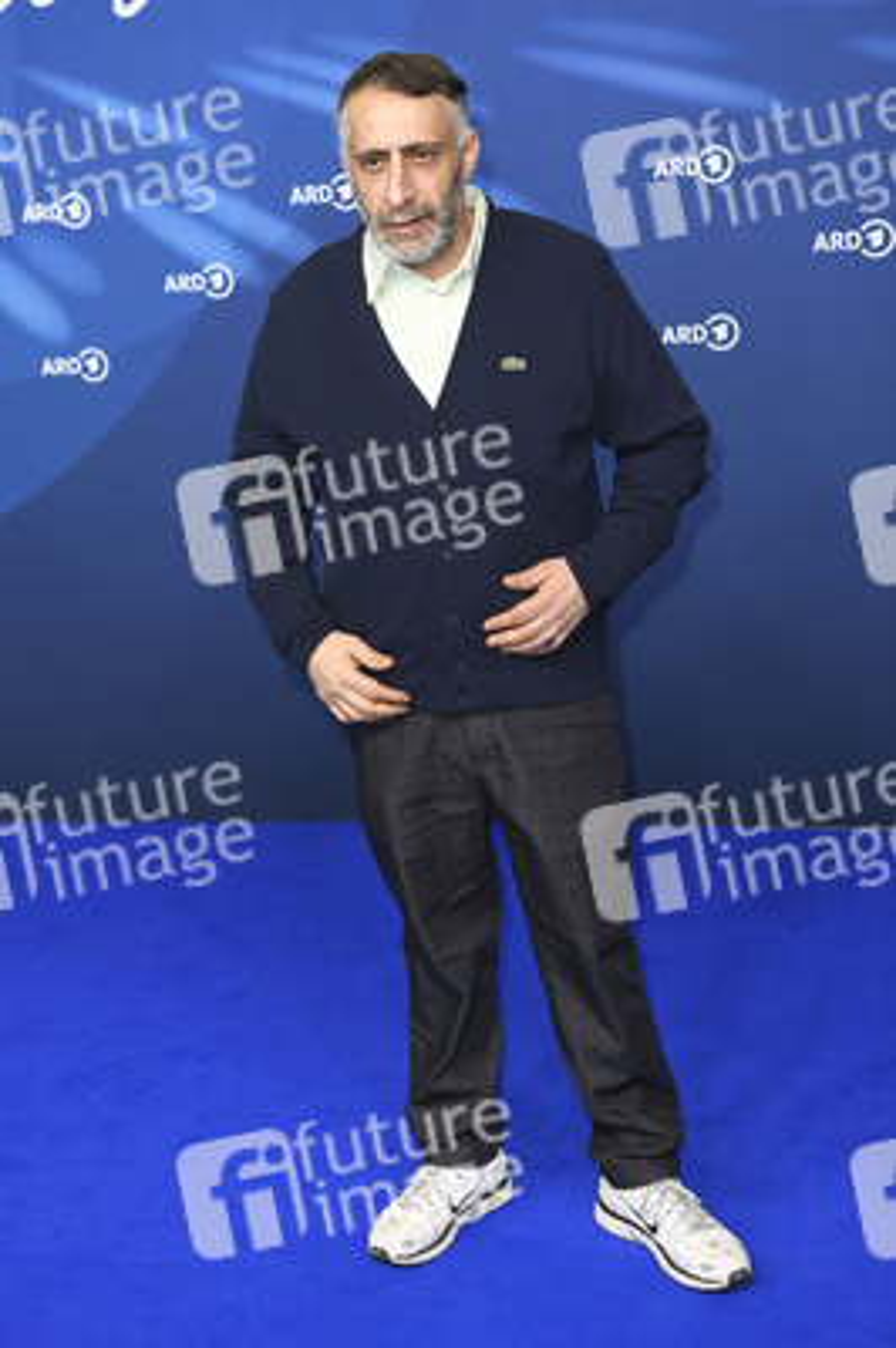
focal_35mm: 50
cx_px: 448
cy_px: 674
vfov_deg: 39.6
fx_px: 1870
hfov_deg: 26.9
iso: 800
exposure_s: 1/320
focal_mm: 50
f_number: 4
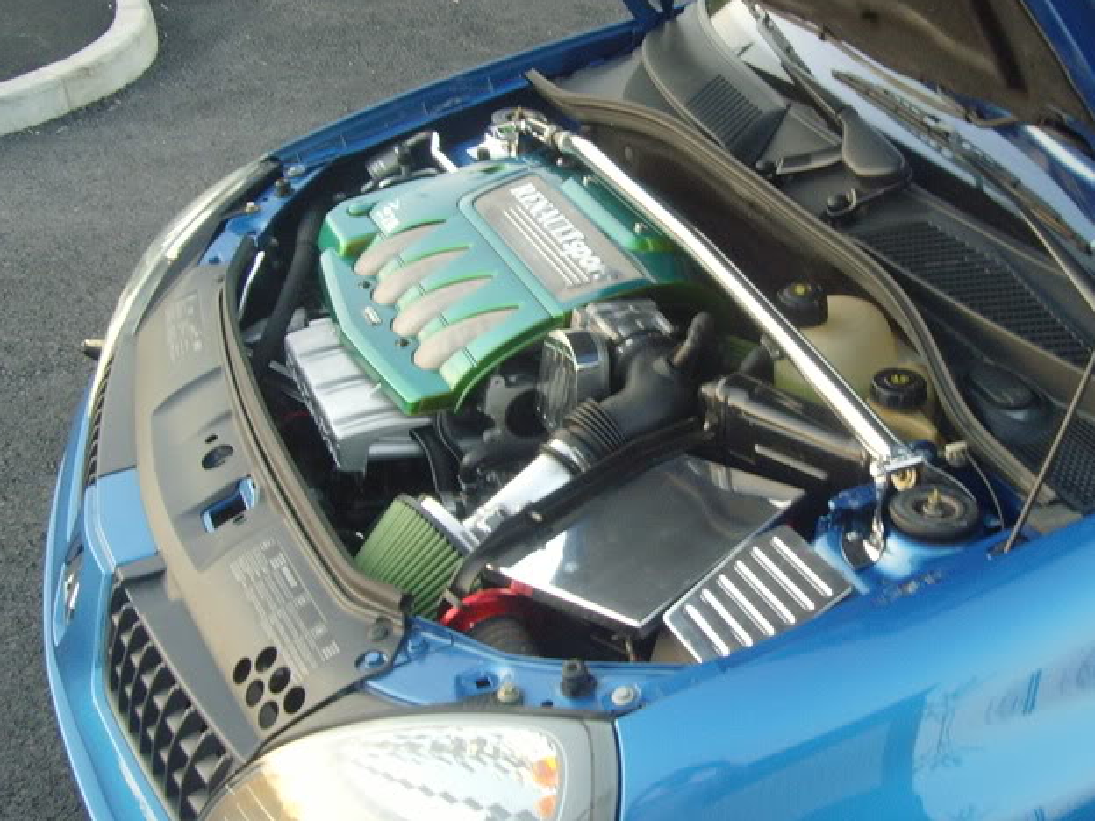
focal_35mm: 50
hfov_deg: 38.1
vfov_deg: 29.1
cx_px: 646
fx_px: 1582
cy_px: 395
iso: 200
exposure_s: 1/15
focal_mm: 6.6
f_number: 3.5
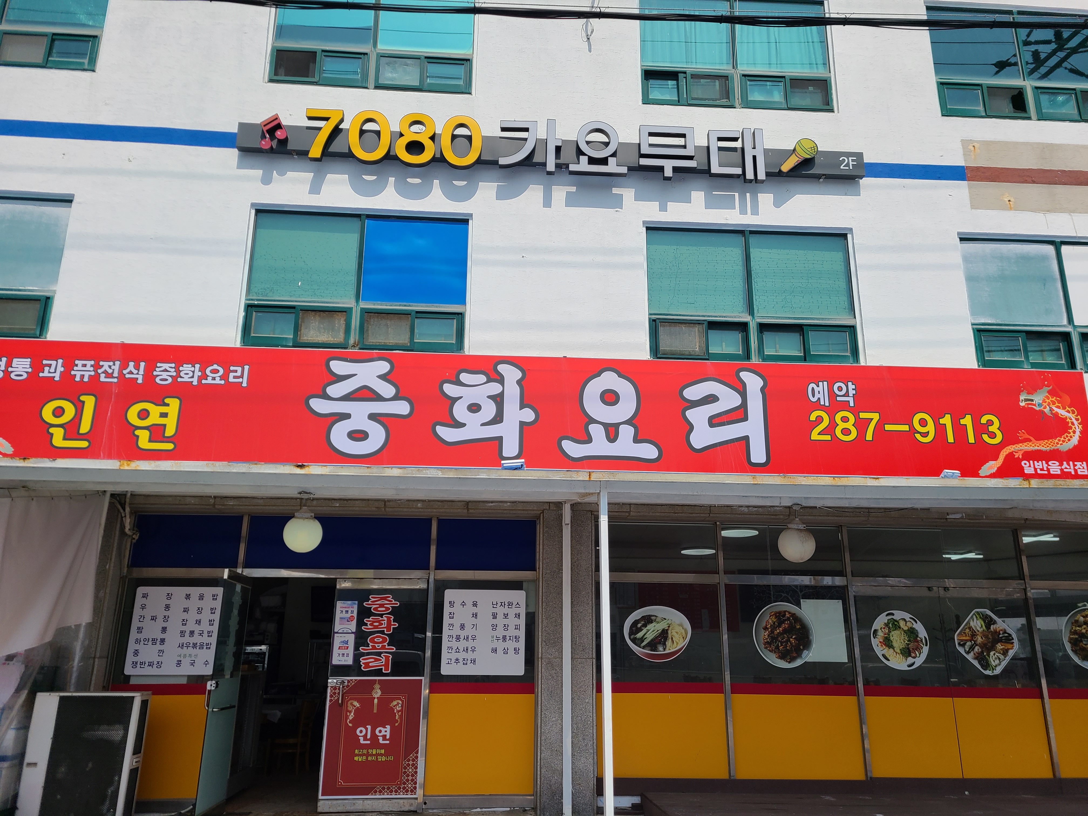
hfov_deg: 67.3
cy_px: 408
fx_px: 817
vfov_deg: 53.1
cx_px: 544
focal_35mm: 26
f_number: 1.8
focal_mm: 5.4
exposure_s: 1/4578
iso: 40
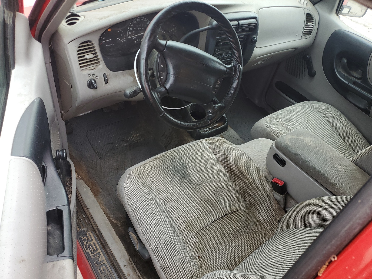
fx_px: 279
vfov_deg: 53.1
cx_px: 186
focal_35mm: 26
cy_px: 140
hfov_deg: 67.3
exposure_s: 1/130
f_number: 1.5
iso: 50
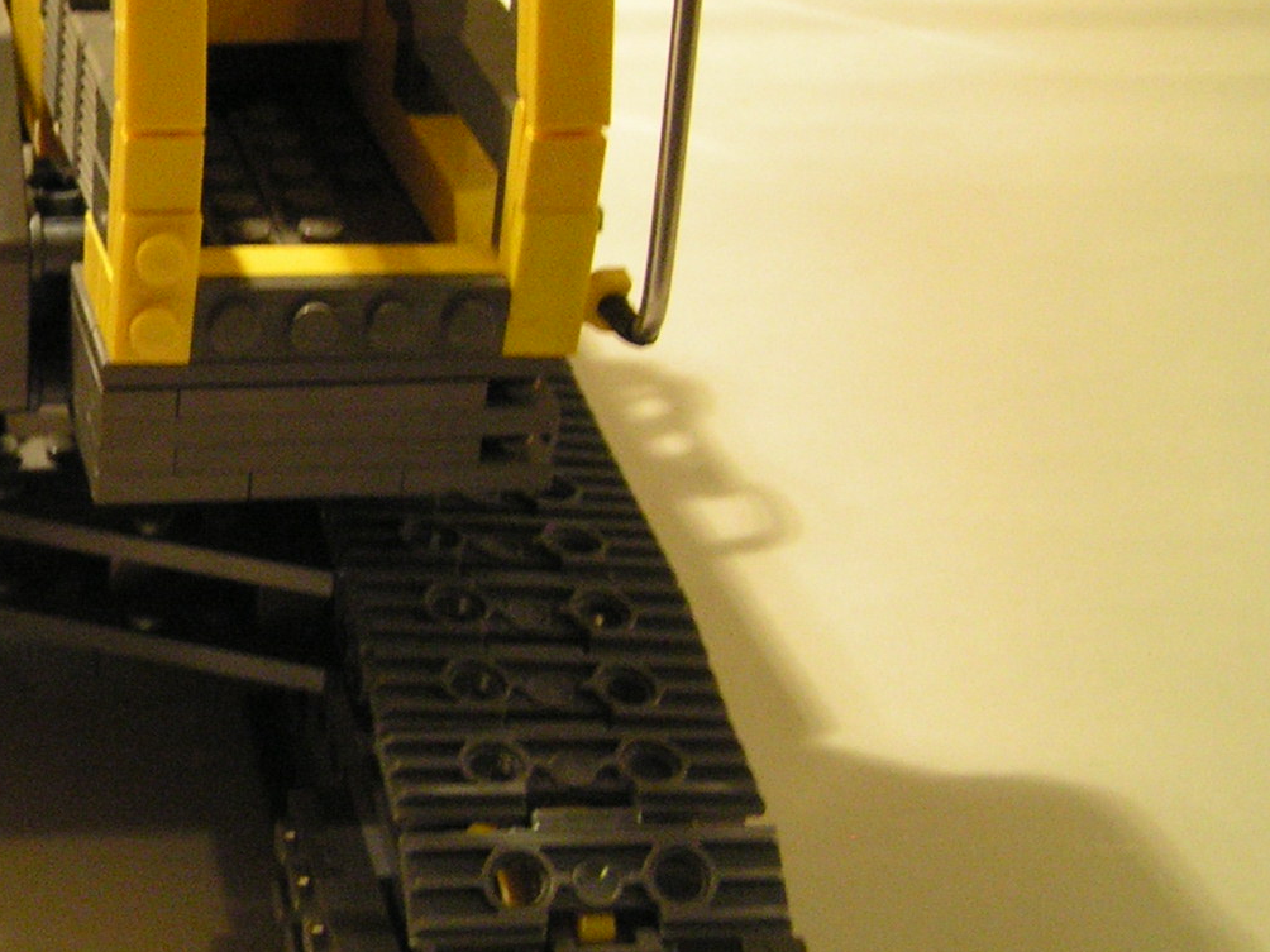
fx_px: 3155
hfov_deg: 21.5
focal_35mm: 86
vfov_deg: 17.1
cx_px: -145
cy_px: 336
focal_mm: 6.3
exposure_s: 1/15
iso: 200
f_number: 2.8
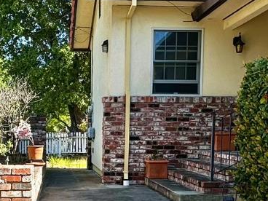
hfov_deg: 33.2
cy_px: 170
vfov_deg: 25.1
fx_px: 441
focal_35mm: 57
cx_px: 73
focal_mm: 2.22
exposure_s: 1/443
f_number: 2.2
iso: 40
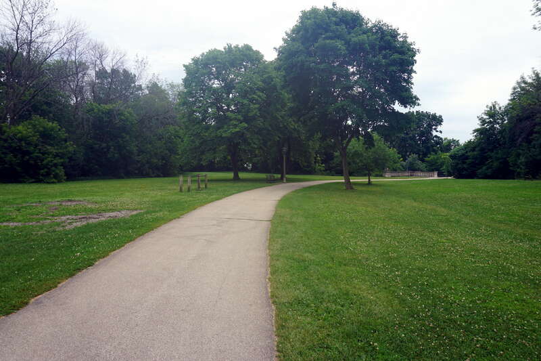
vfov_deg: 53.1
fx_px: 361
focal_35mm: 24
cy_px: 180
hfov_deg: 73.8
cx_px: 270
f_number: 10
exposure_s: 1/100
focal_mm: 16
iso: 100
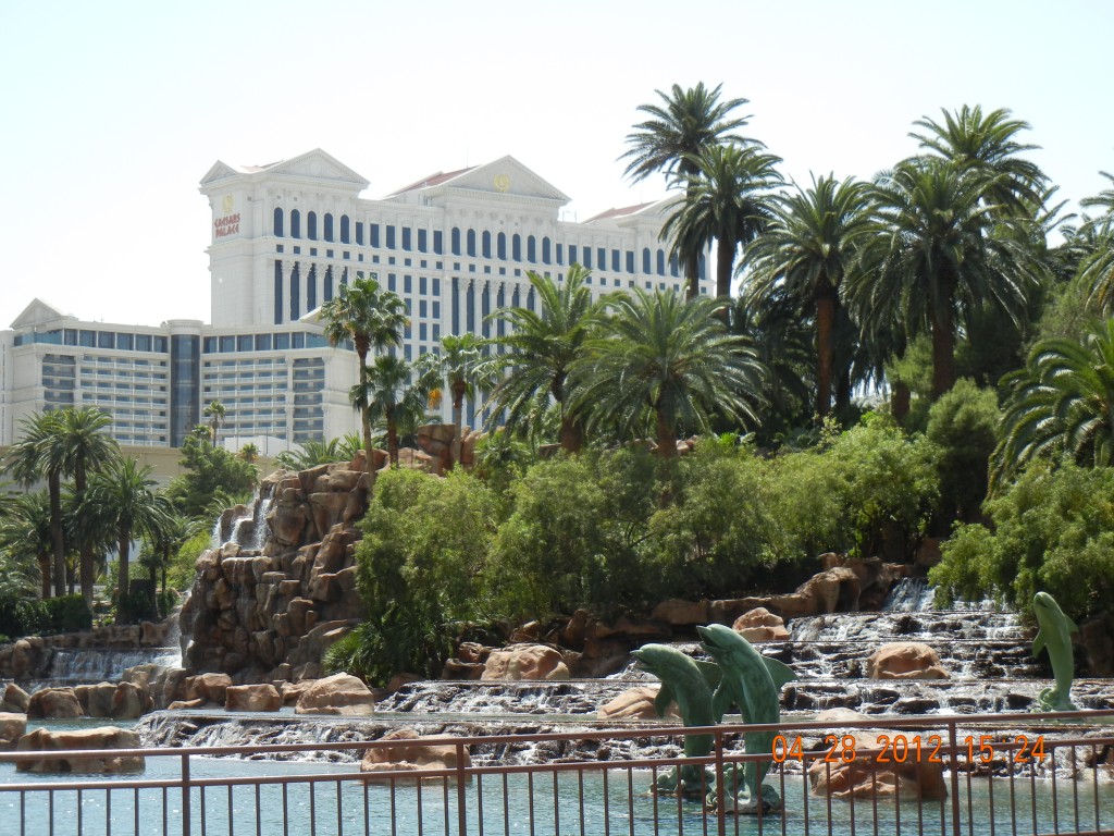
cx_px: 557
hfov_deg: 22.0
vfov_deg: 16.6
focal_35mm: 89
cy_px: 418
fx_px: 2864
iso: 160
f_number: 4.4
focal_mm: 16
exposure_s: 1/558
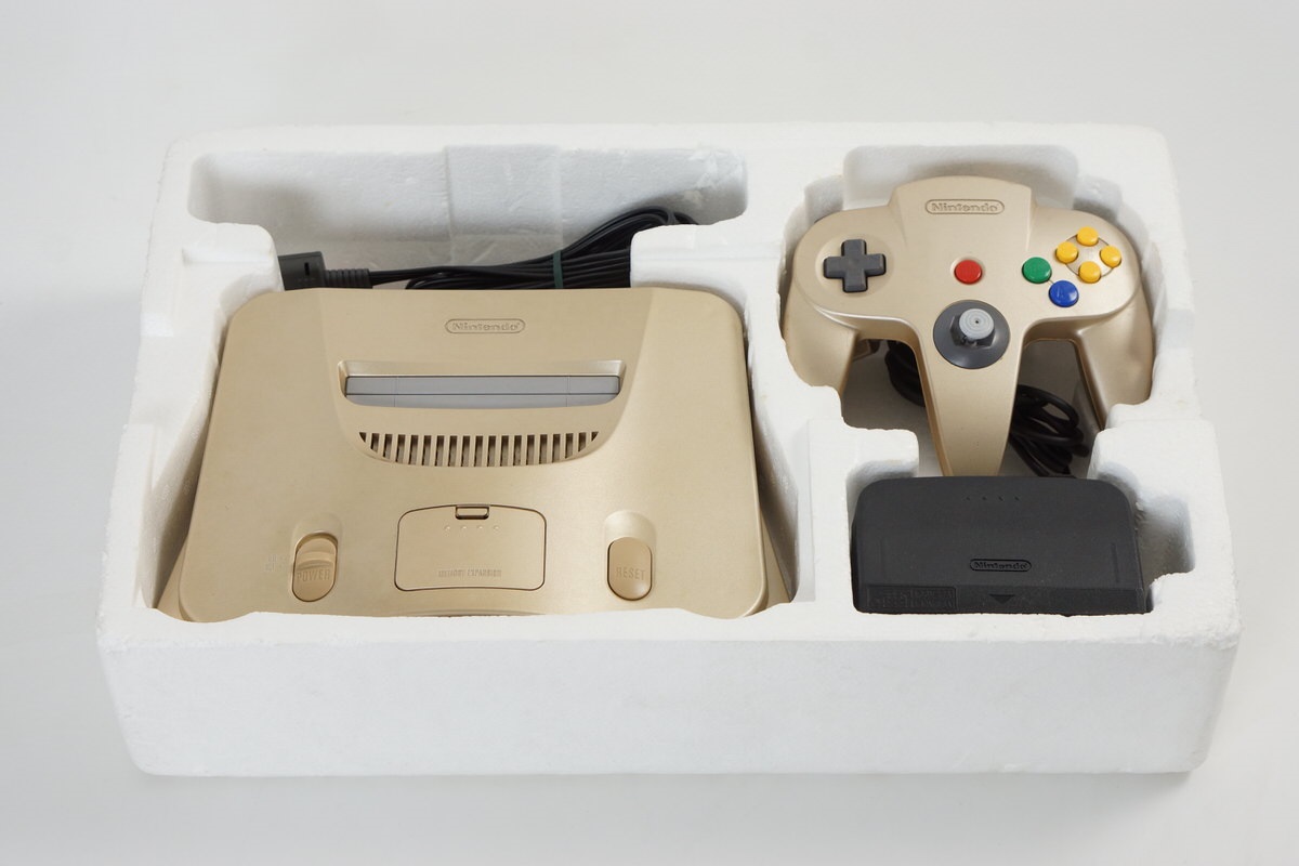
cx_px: 650
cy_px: 433
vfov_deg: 18.2
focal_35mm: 75
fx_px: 2706
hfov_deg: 27.0
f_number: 6.3
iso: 640
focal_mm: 50
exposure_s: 1/80
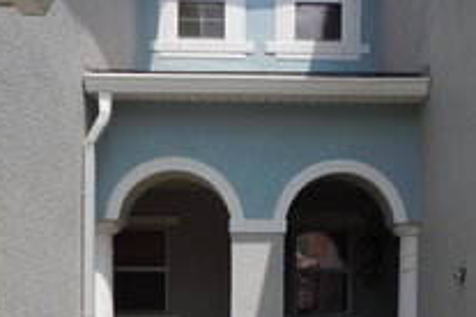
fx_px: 793
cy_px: 347
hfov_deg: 33.3
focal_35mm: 60
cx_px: 277
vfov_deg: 21.5
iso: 125
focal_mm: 5
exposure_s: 1/1000
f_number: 3.9
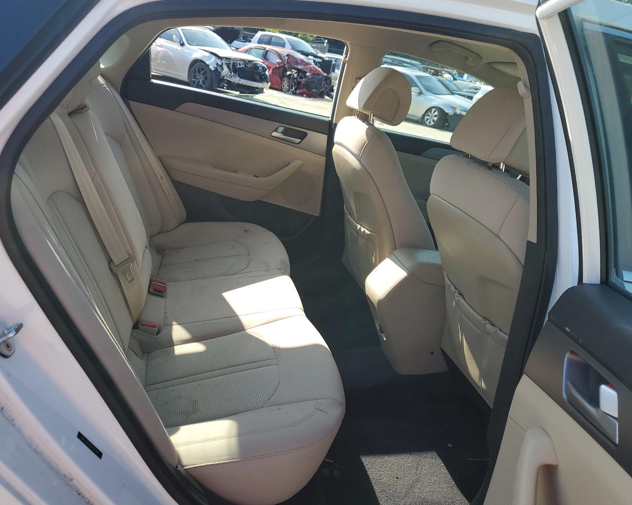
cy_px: 252
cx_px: 296
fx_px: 524
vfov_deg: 51.5
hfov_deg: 62.2
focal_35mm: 28
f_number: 1.5
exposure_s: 1/1111
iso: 50
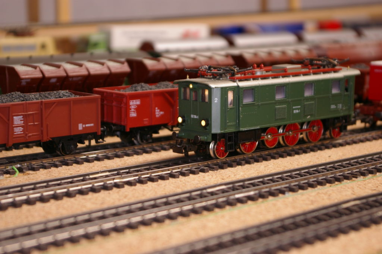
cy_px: 127
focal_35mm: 82
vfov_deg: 16.5
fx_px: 875
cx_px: 191
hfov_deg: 24.6
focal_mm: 55
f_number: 5.6
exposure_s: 1/8
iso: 400
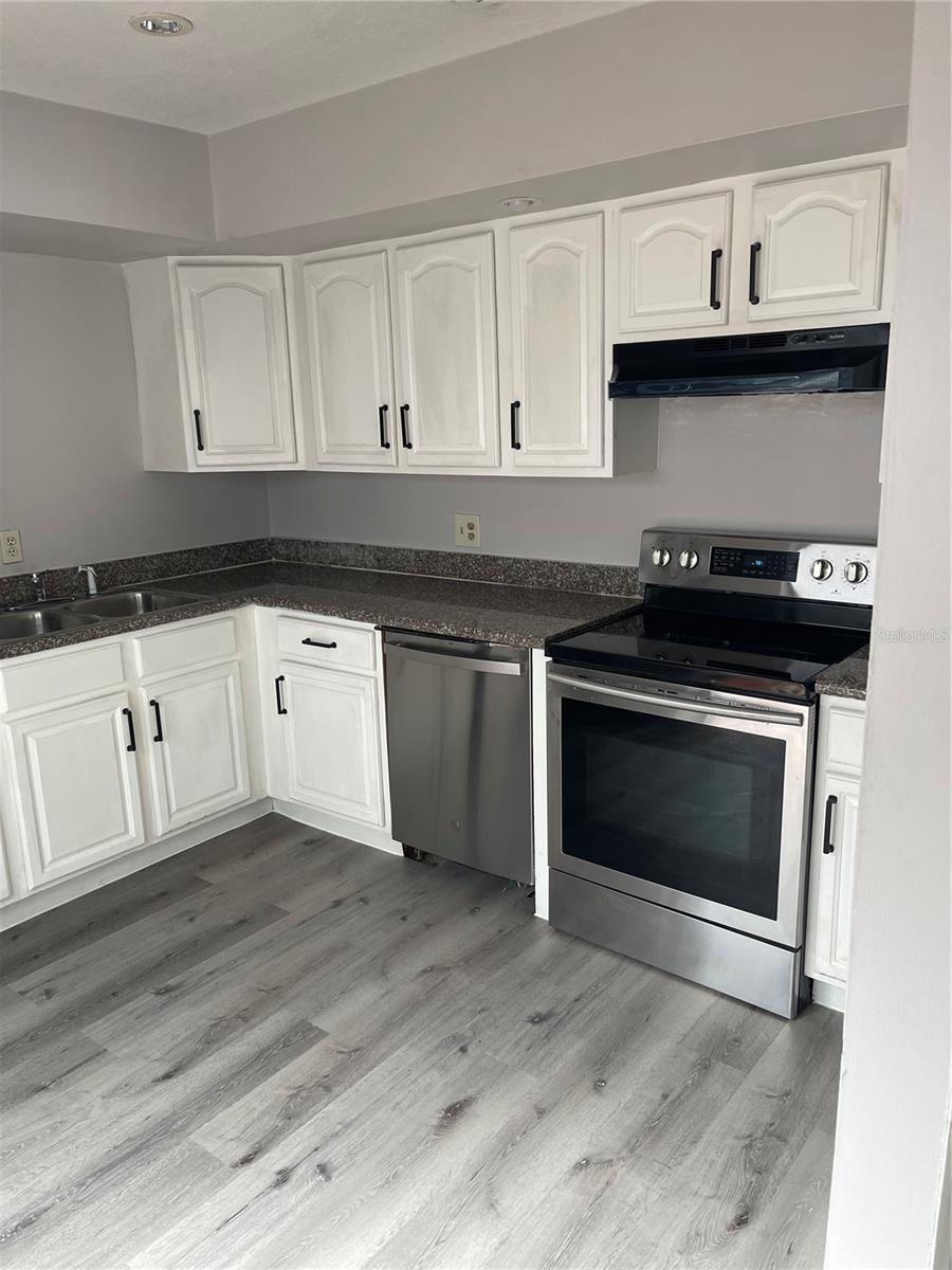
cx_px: 476
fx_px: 917
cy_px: 635
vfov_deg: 69.4
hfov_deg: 54.9
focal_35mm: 25
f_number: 1.6
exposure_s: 1/121
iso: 125
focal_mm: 5.1
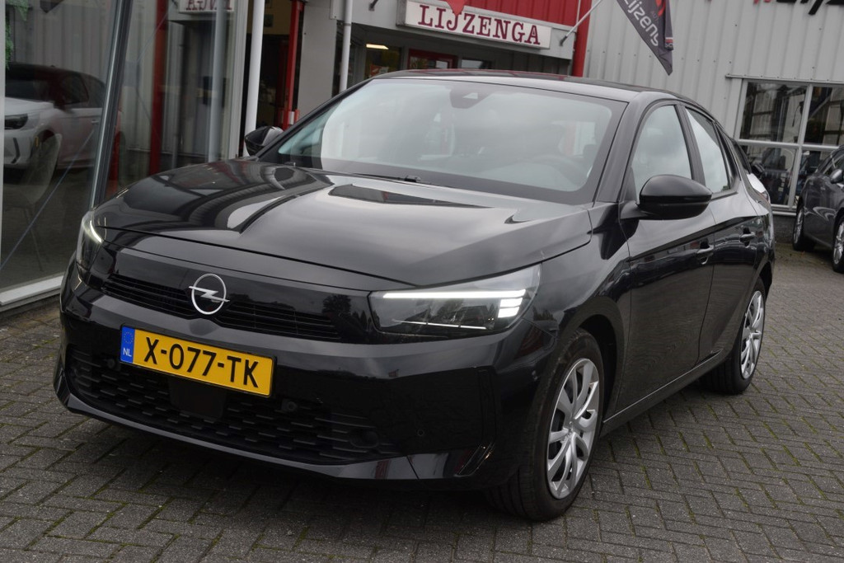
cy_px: 282
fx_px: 1231
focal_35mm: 52
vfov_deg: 25.8
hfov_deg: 37.8
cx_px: 422
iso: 400
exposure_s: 1/250
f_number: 8
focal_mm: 35
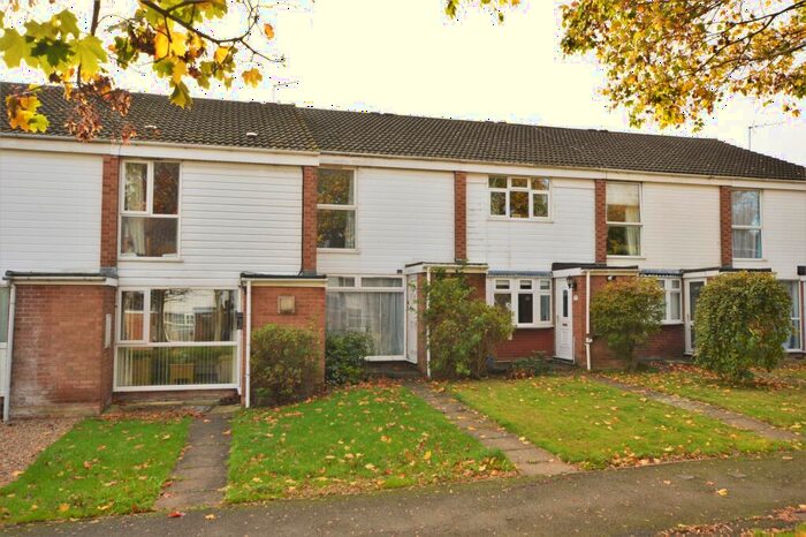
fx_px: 671
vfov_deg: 43.6
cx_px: 403
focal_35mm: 30
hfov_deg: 62.0
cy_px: 268
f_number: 6.3
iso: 100
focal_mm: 20
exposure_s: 1/160
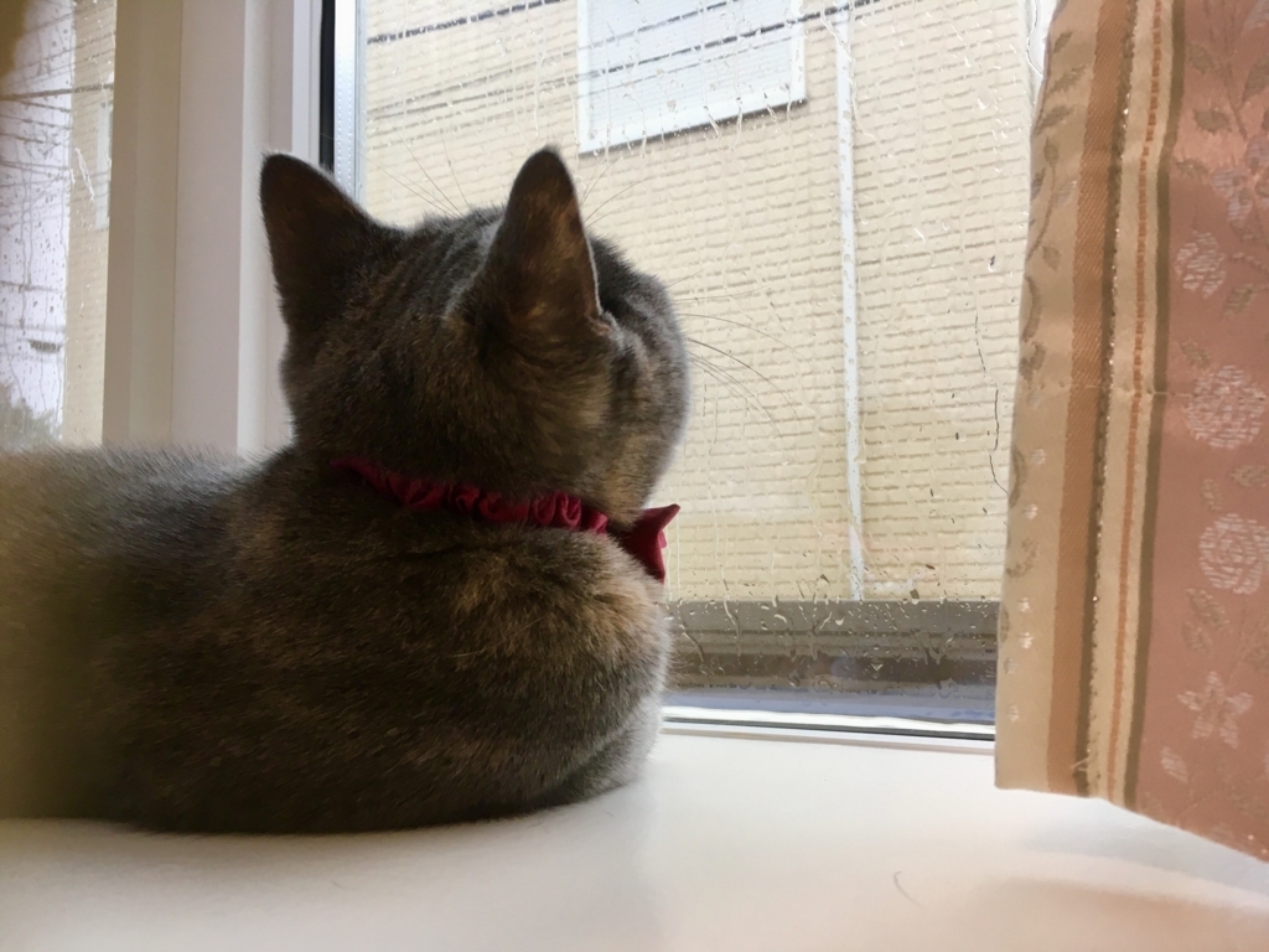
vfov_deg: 48.2
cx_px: 634
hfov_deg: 61.7
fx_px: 1063
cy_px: 476
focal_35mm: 29
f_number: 2.2
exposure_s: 1/30
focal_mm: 4.15
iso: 50
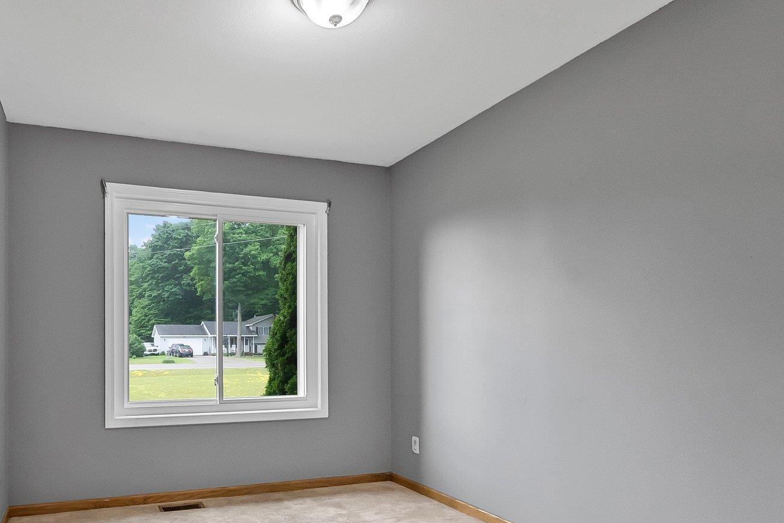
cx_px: 241
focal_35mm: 23
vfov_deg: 53.3
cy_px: 348
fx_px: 510
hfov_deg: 72.1
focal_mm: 14.9
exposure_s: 1/100
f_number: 8
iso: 3200
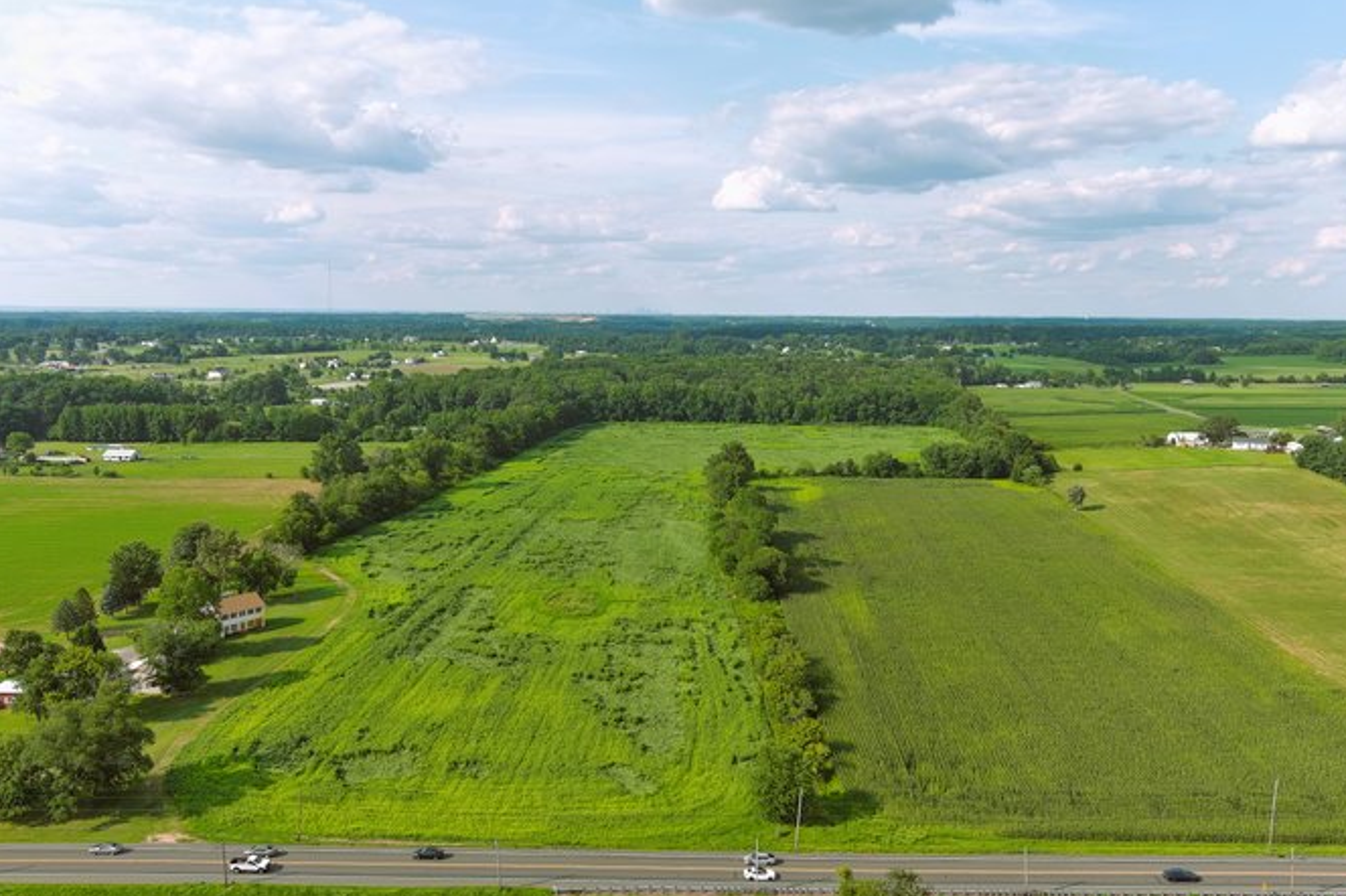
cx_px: 667
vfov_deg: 42.3
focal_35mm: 31
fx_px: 1158
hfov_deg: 60.3
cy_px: 431
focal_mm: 10.57
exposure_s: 1/1000
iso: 100
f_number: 2.8
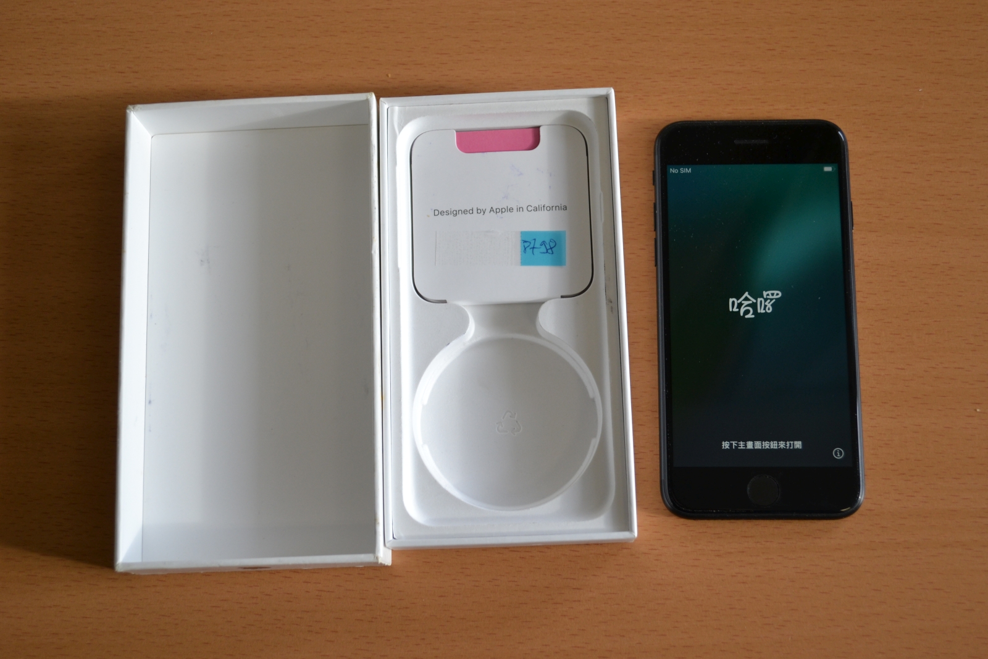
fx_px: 1317
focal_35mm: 48
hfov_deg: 41.1
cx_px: 494
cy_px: 330
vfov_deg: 28.1
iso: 400
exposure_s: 1/60
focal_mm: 32
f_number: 4.8
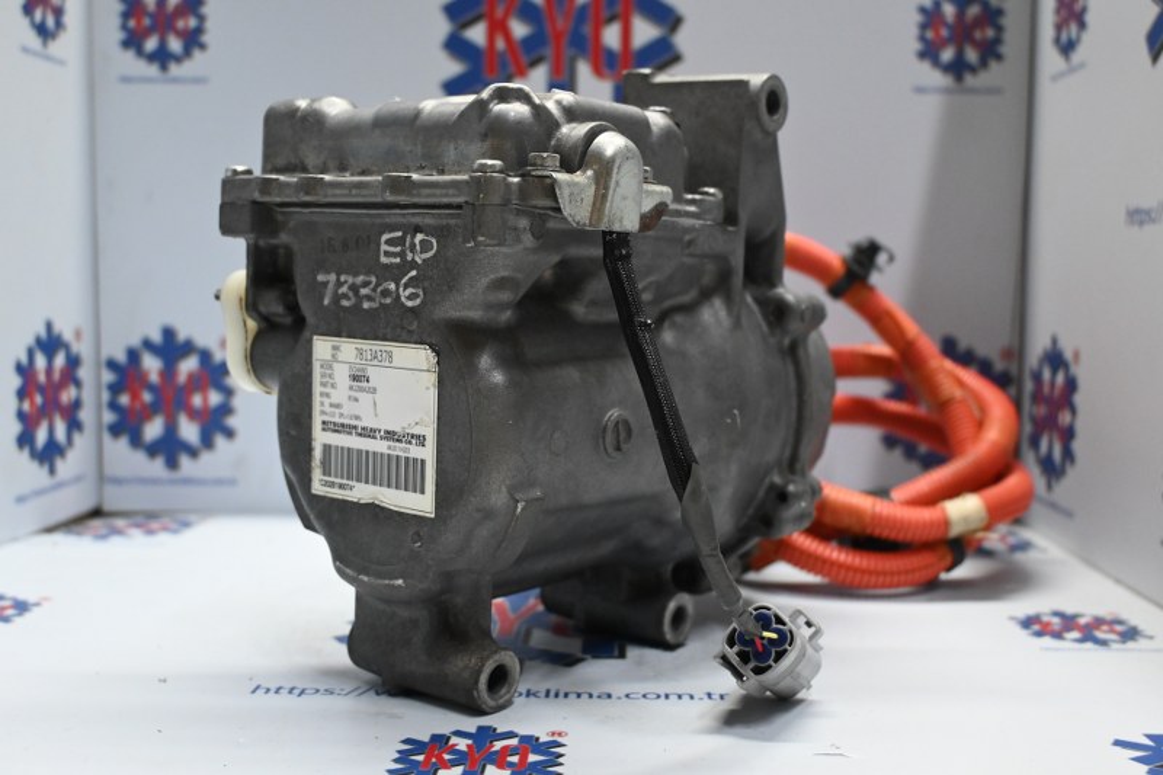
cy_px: 388
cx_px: 582
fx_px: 1211
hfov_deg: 51.3
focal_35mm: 38
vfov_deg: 35.5
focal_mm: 25
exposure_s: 1/125
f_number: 4.2
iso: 1800
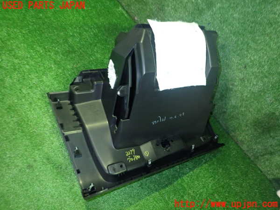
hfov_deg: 69.4
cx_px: 140
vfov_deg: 54.9
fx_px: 202
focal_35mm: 25
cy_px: 105
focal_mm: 4.5
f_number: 5.6
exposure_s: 1/4
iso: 800
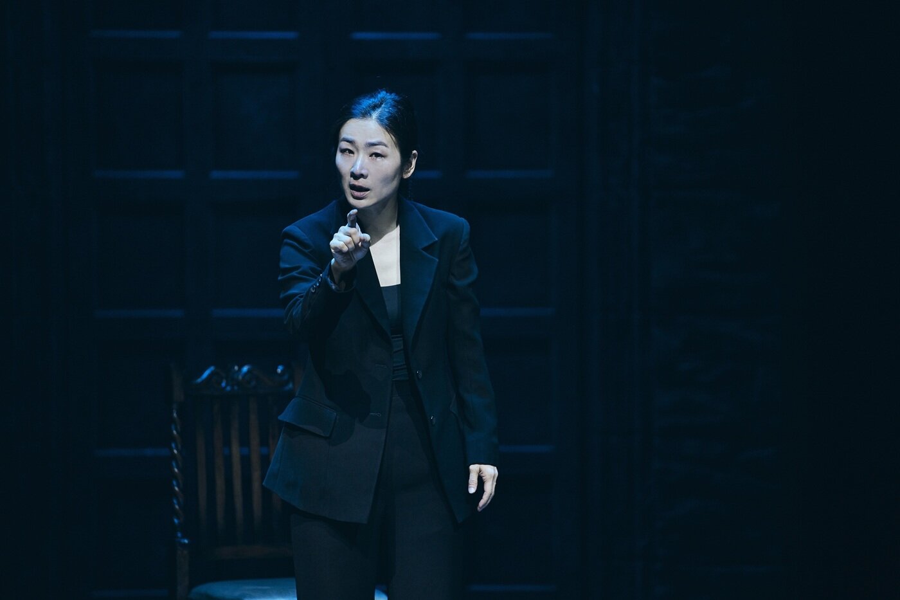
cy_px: 300
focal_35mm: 200
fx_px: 4999
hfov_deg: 10.3
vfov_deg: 6.9
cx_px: 450
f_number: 2.8
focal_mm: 200
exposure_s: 1/320
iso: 1600
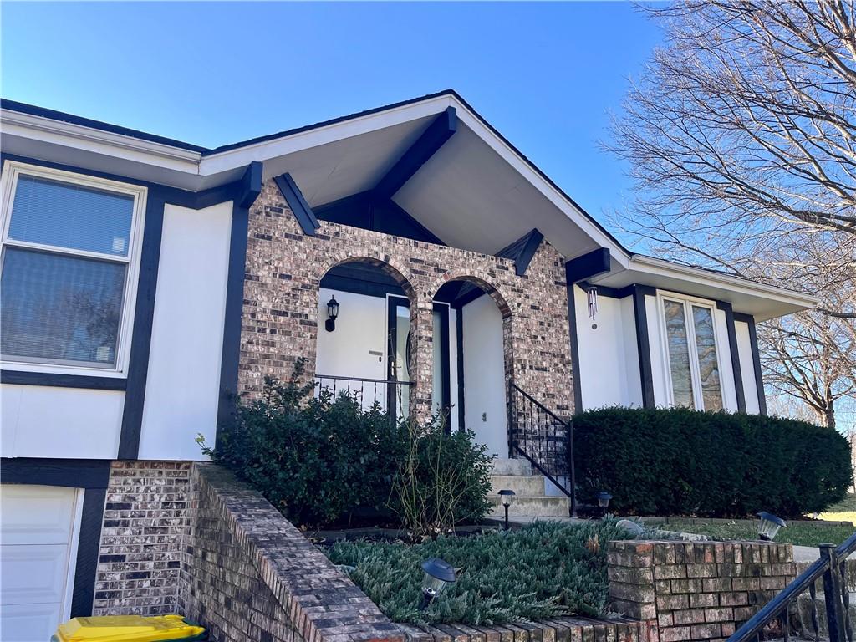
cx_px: 428
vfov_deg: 53.1
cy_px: 321
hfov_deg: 67.3
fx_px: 643
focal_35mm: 26
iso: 50
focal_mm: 5.1
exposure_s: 1/891
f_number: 1.6
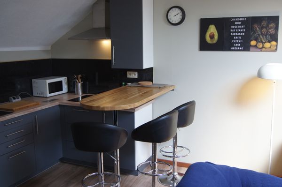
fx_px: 282
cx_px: 141
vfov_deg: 36.8
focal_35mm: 36
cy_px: 94
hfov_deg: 53.2
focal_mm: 24
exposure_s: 1/40
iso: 250
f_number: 4
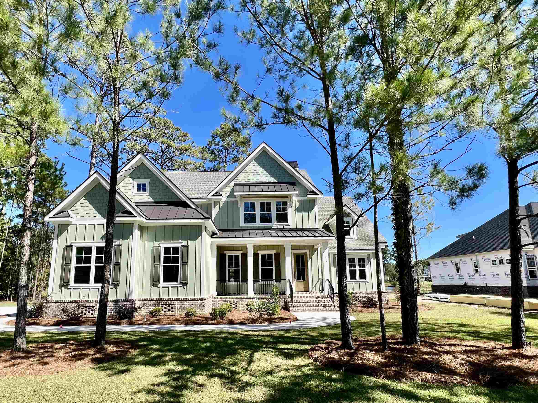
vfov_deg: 74.3
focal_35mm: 17
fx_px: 264
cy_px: 232
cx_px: 248
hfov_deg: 90.9
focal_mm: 1.57
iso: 32
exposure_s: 1/1193
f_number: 1.8
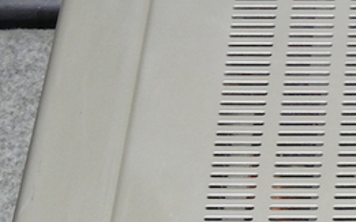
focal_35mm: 183
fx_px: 1775
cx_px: 544
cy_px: 390
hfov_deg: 11.0
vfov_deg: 7.0
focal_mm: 8.4
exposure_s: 1/6
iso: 200
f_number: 4
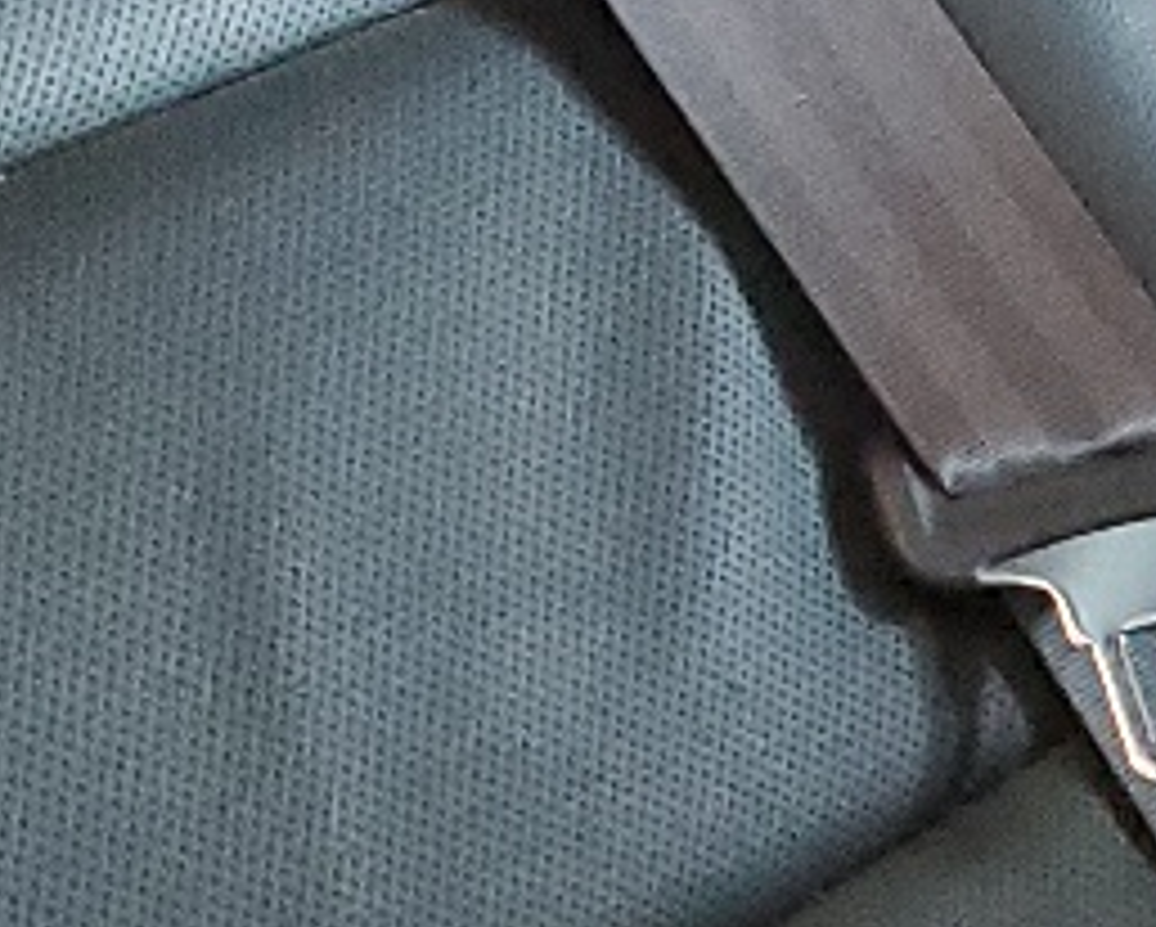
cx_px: 2303
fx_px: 5410
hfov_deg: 11.1
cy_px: 405
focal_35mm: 158
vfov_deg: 9.8
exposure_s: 1/15
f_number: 1.5
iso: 663
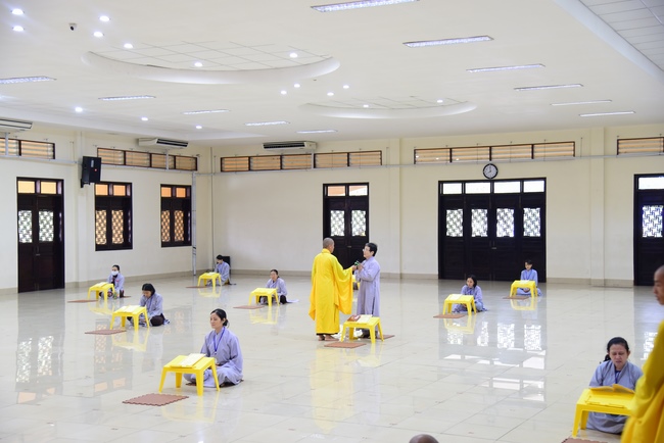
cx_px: 332
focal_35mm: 50
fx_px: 923
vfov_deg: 27.0
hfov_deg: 39.6
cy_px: 222
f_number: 4
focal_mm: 50
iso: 1000
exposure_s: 1/30
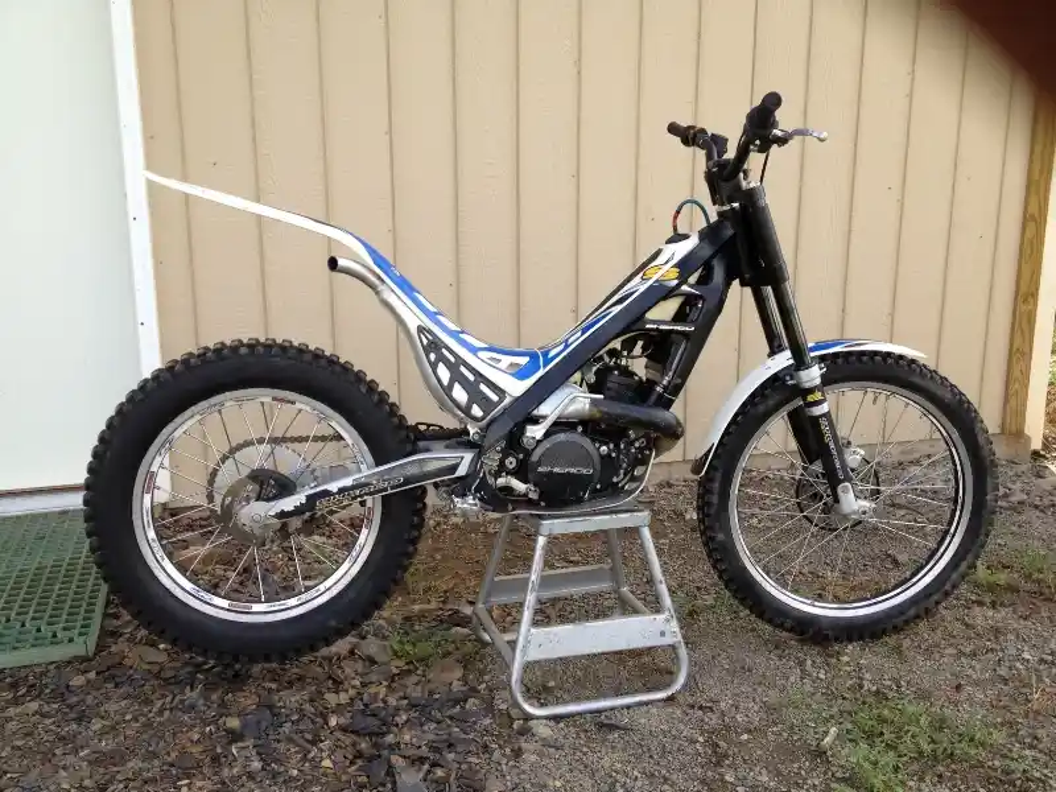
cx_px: 528
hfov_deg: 52.6
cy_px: 396
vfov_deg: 40.7
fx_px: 1068
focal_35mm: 35
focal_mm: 4.28
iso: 64
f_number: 2.4
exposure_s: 1/326
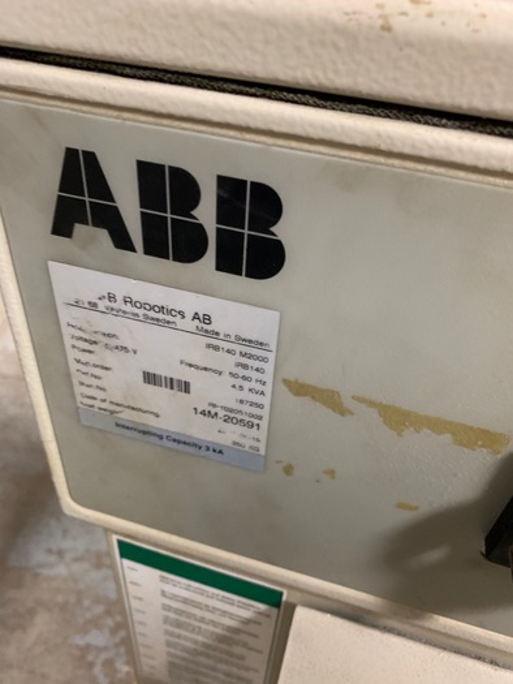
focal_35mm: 26
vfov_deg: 67.3
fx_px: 514
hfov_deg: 53.1
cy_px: 342
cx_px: 256
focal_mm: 4.25
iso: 250
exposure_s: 1/40
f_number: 1.8
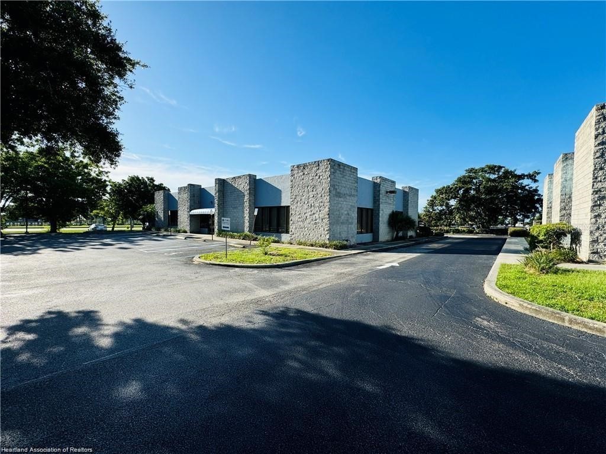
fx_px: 245
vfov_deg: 85.7
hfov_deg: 102.1
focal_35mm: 14
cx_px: 303
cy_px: 227
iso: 50
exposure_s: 1/1420
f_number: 2.2
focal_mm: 2.22
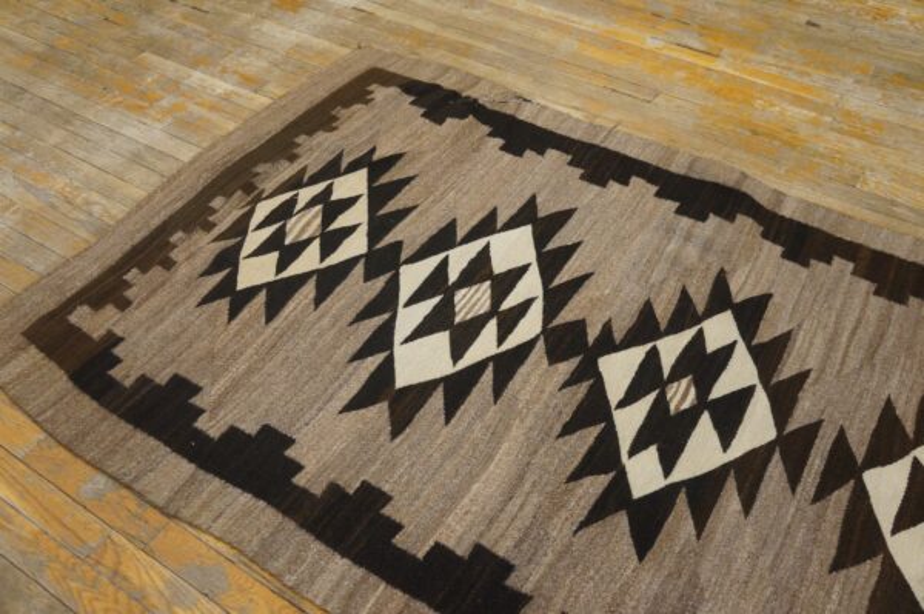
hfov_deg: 59.5
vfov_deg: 41.6
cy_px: 307
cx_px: 462
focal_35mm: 32
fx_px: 808
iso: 2000
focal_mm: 21
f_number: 4
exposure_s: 1/160
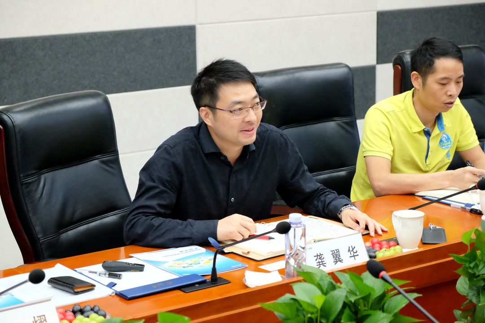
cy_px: 162
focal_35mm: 83
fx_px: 1118
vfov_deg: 16.5
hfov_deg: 24.5
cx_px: 242
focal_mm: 55
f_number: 4
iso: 4000
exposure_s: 1/320
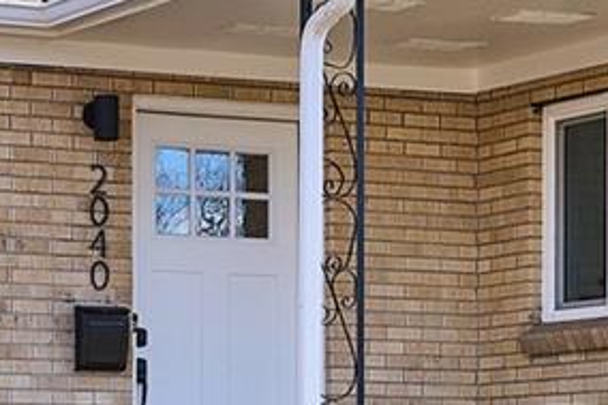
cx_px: 15
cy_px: 388
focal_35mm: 169
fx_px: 2852
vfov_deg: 8.1
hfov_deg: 12.0
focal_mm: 30
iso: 400
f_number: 10
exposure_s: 1/400
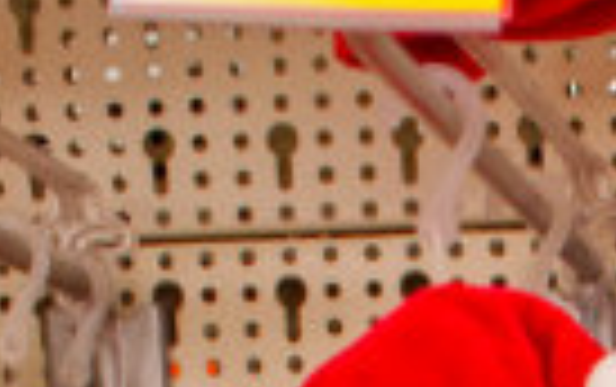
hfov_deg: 9.9
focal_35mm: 206
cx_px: 886
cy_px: 1370
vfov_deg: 5.7
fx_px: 3463
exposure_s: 1/100
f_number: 5
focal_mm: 18
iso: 400
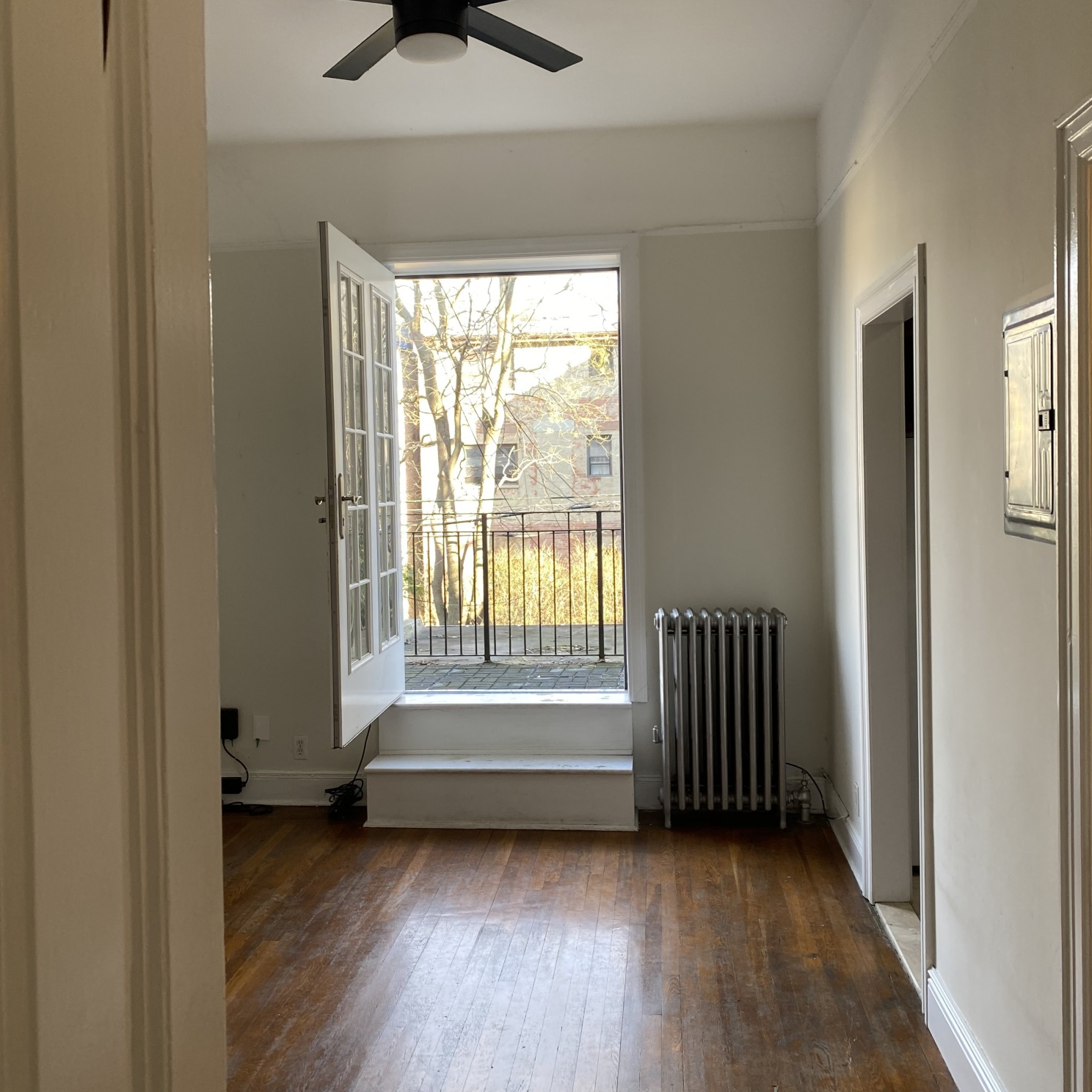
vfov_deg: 52.5
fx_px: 1106
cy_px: 510
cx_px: 544
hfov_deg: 52.5
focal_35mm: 31
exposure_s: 1/120
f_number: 1.8
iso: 80
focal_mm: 4.25
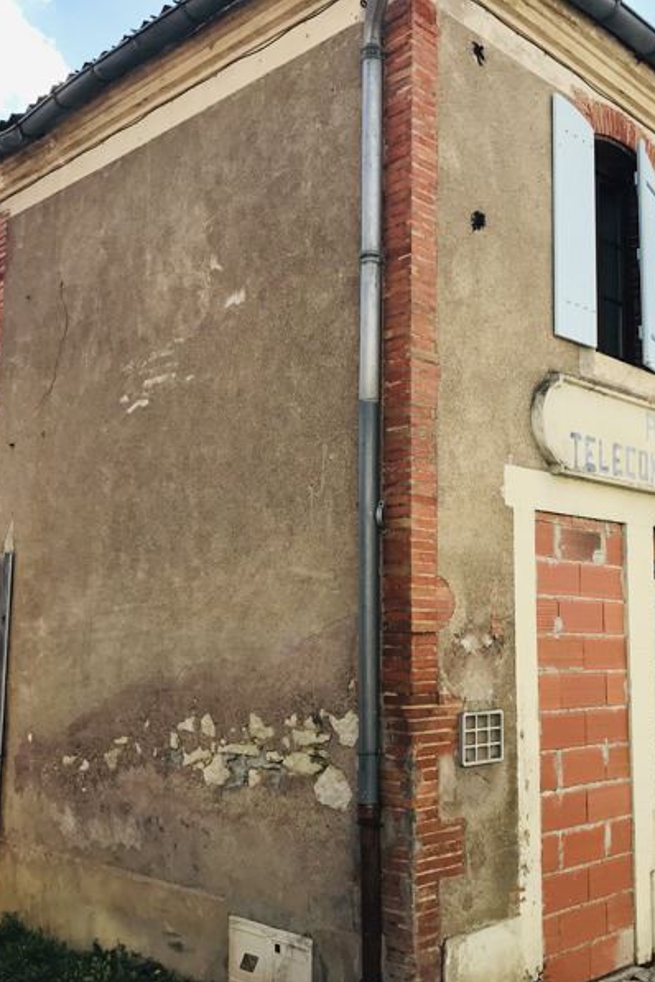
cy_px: 492
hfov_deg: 34.0
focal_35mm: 39
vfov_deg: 49.6
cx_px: 425
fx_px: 1064
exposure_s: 1/1212
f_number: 1.8
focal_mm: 3.99
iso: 20
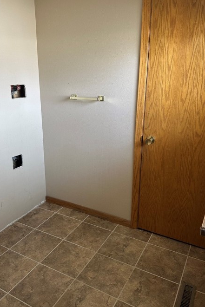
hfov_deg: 44.8
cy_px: 144
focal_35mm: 29
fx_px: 248
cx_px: 83
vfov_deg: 63.6
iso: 125
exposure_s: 1/60
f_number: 1.78
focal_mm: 6.86
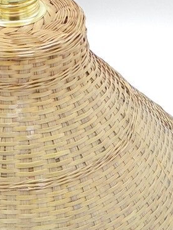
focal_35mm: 82
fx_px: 546
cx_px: 27
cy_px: 195
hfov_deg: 17.8
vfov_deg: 23.4
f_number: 4
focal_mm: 6.1
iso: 100
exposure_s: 1/100
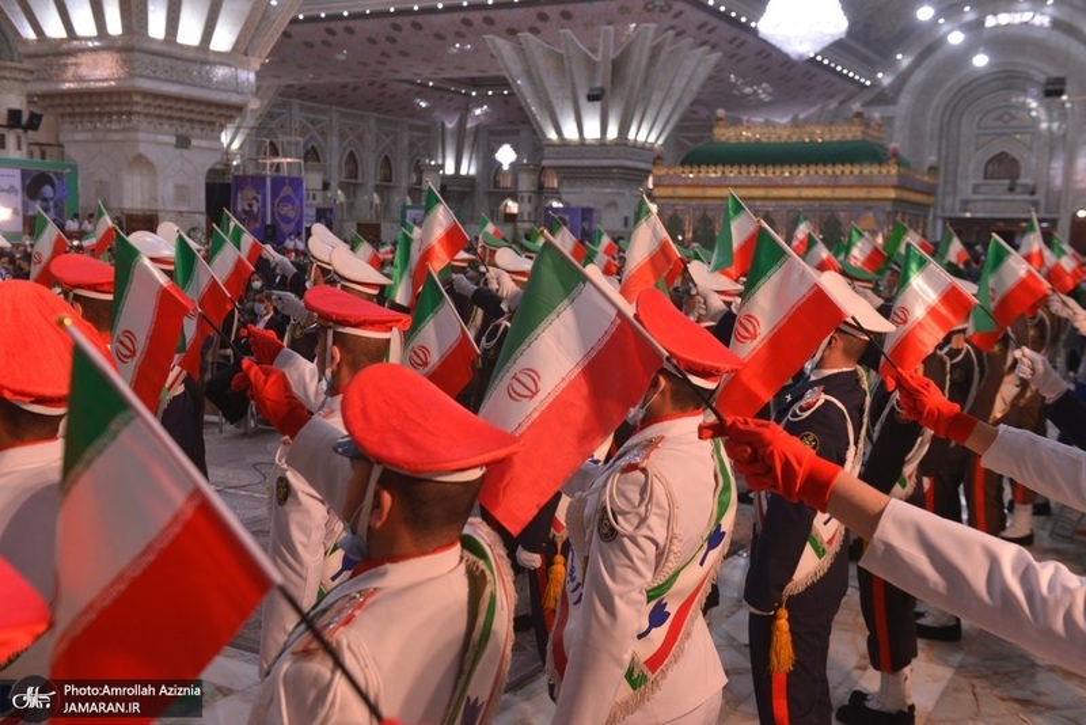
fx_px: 1147
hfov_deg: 50.7
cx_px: 543
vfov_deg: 35.1
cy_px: 362
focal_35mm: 38
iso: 800
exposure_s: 1/50
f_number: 5.6
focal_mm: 38
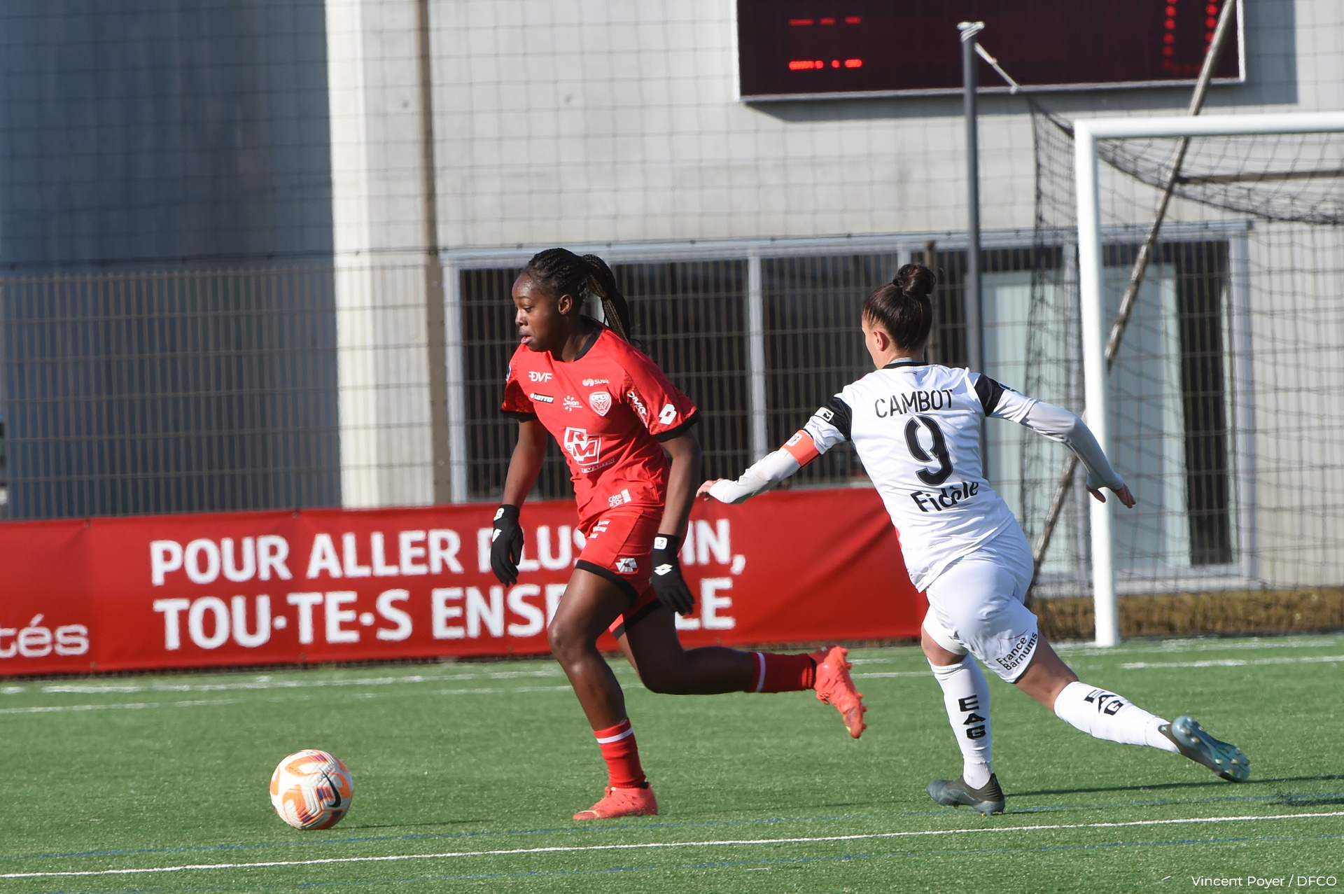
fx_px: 14921
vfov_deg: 3.4
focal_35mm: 400
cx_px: 672
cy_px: 447
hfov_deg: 5.2
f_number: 11
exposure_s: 1/800
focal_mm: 400
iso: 800
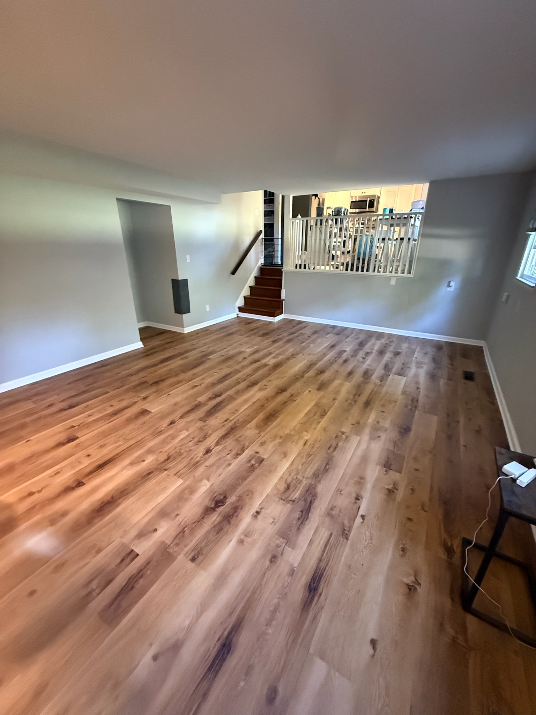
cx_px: 268
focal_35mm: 14
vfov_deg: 102.1
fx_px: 289
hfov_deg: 85.7
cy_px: 358
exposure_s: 1/60
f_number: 2.2
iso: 1250
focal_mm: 2.22
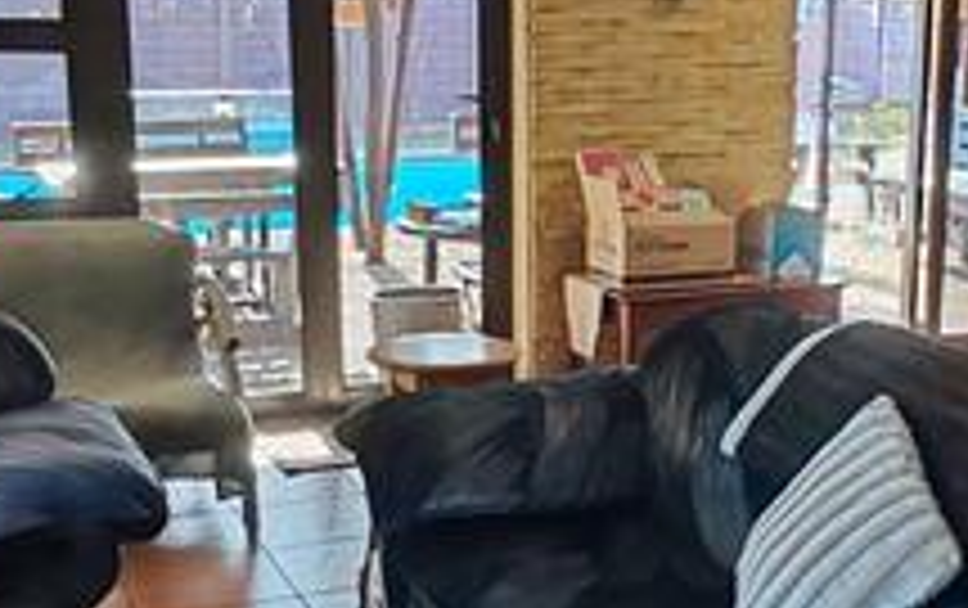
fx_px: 1664
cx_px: 581
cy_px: 383
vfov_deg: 20.7
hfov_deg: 32.3
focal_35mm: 63
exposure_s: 1/25
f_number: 2.2
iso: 500
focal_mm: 1.96
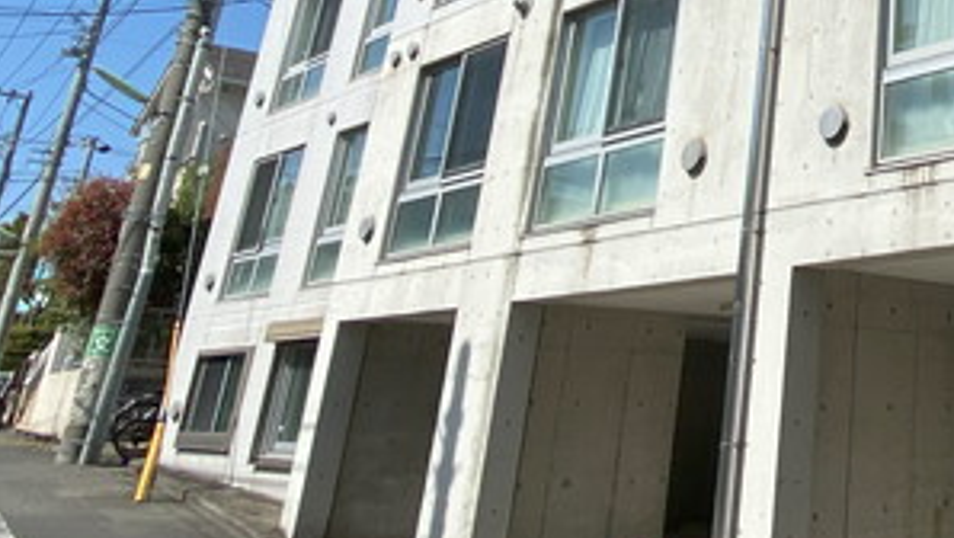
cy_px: 10
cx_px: 1015
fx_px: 962
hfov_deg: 42.9
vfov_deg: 29.3
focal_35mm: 38
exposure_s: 1/1996
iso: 20
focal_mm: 1.54
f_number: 2.4
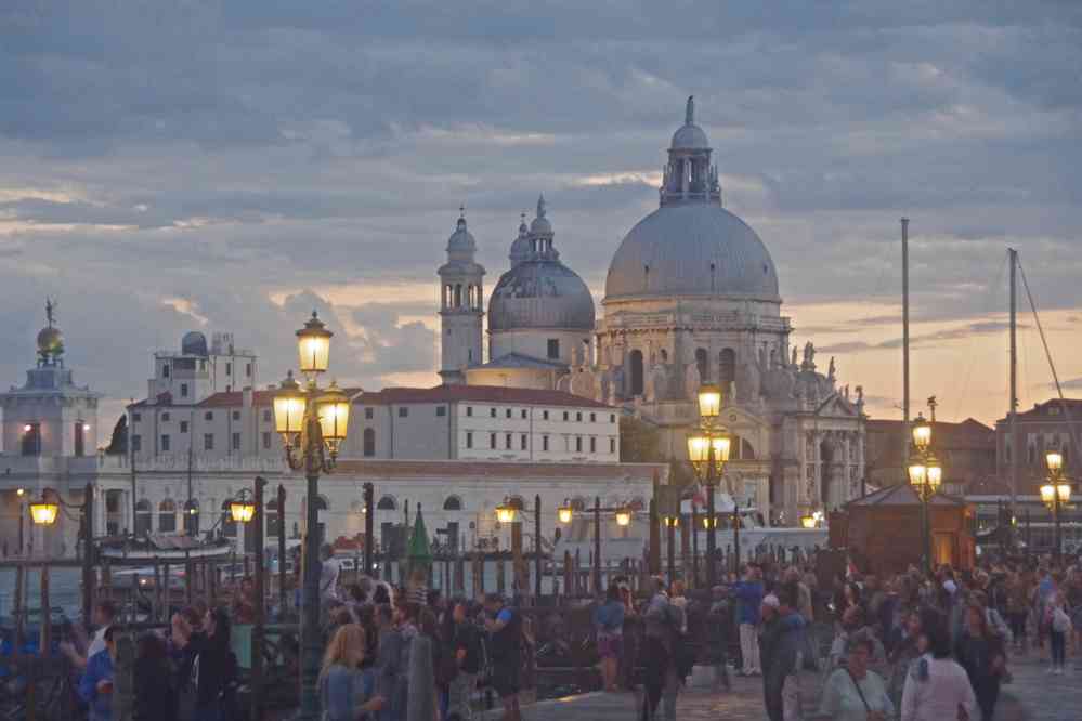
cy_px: 360
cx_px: 541
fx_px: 3832
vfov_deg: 10.8
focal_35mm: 128
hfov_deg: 16.1
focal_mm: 85
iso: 3200
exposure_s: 1/15
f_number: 5.6
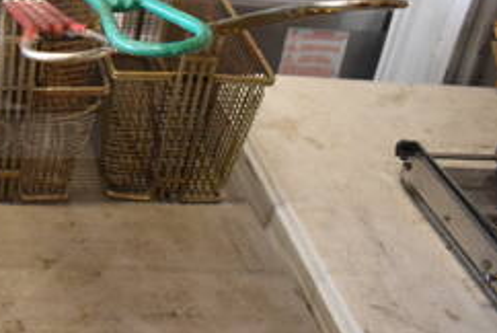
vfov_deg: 19.8
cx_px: -127
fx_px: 940
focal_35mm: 68
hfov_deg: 25.9
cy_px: 49
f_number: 3.5
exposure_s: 1/125
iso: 1600
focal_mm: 18
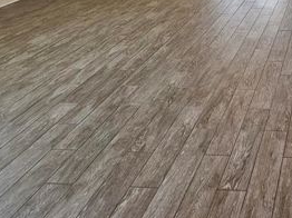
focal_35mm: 35
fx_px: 295
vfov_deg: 30.8
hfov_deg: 42.1
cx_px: 318
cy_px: -72
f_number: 2.2
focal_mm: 2.2
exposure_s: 1/60
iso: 125
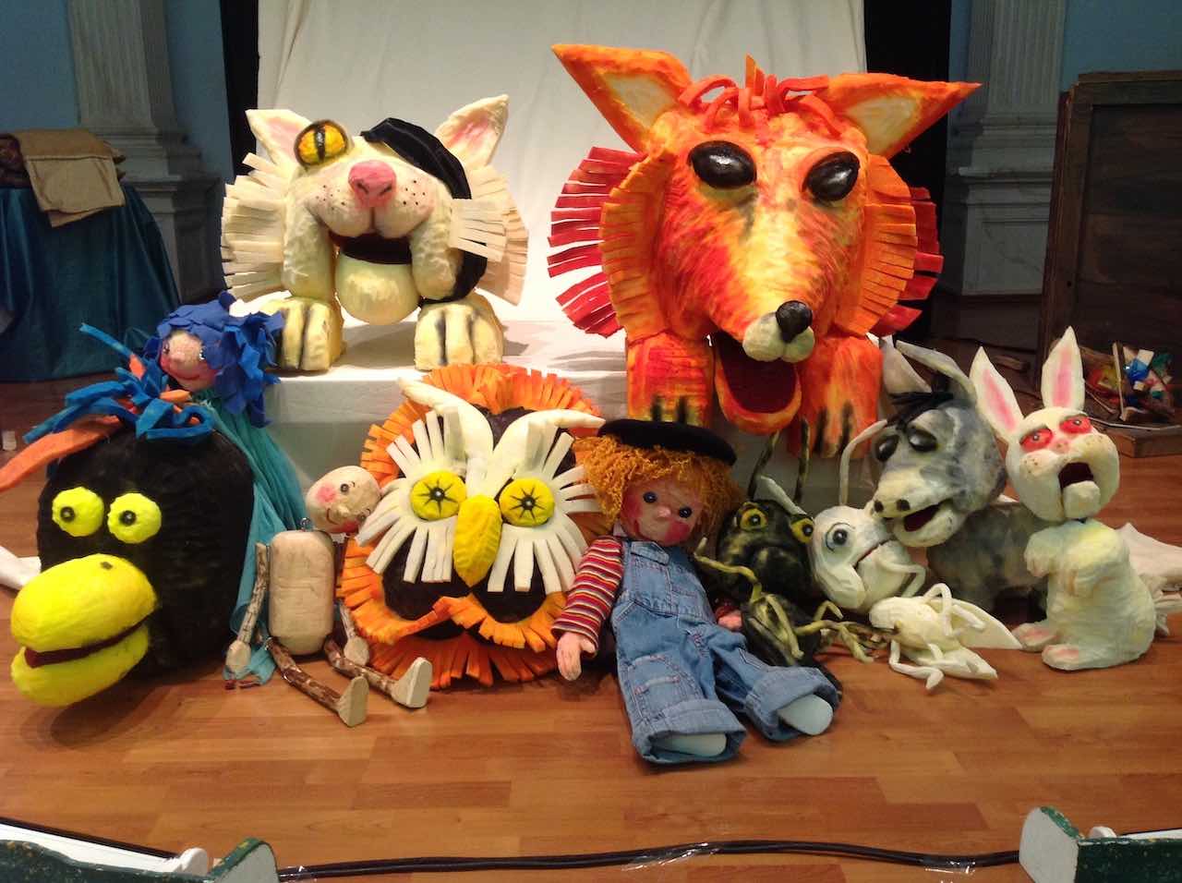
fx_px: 1193
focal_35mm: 35
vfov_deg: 40.6
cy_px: 442
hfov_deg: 52.7
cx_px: 591
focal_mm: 4.28
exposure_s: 1/15
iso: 100
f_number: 2.4
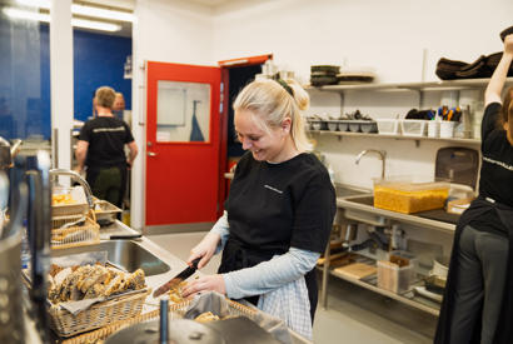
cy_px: 172
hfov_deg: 60.2
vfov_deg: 42.5
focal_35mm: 31
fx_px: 443
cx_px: 256
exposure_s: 1/400
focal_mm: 31
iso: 1250
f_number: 2.8
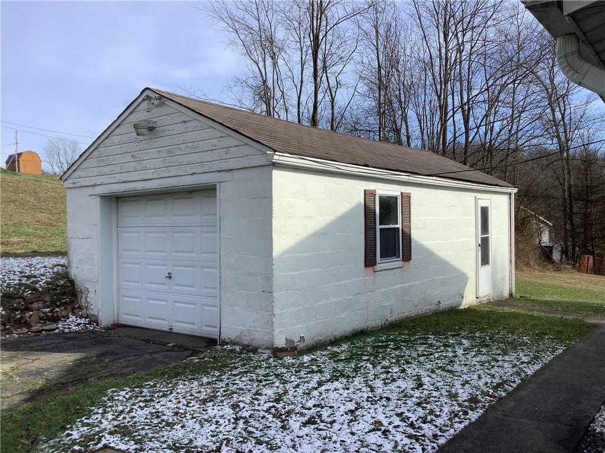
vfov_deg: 45.4
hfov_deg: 58.4
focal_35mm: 31
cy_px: 226
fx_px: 542
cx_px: 302
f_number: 2.4
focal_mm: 3.3
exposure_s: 1/1253
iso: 25
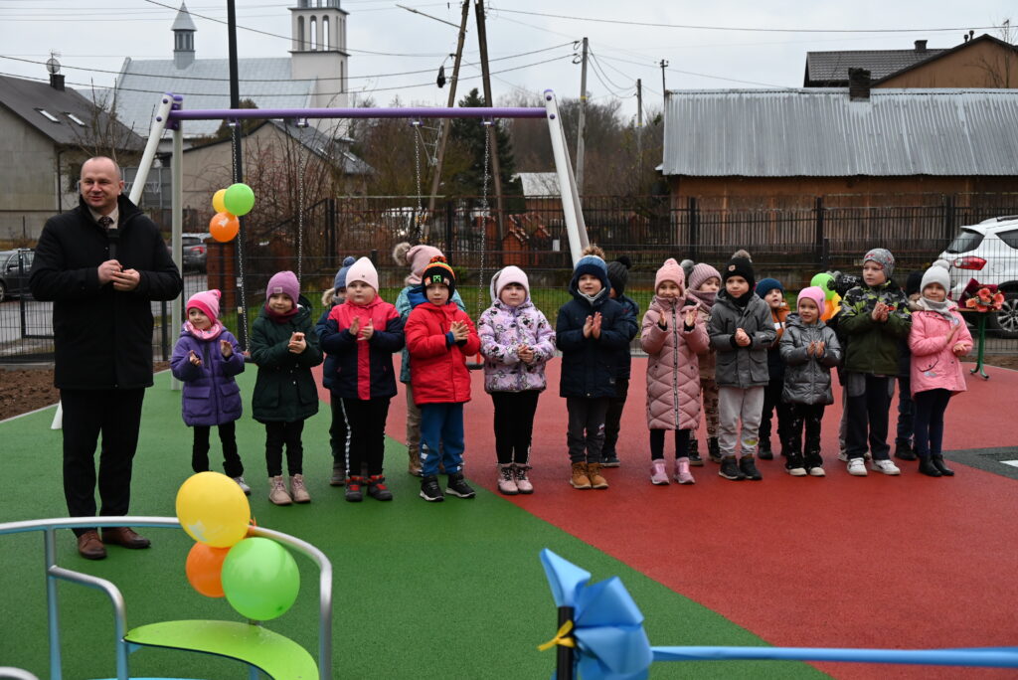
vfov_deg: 28.7
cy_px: 340
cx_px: 509
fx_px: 1330
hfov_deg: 41.9
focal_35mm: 47
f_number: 5.3
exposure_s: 1/200
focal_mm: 47
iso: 1600
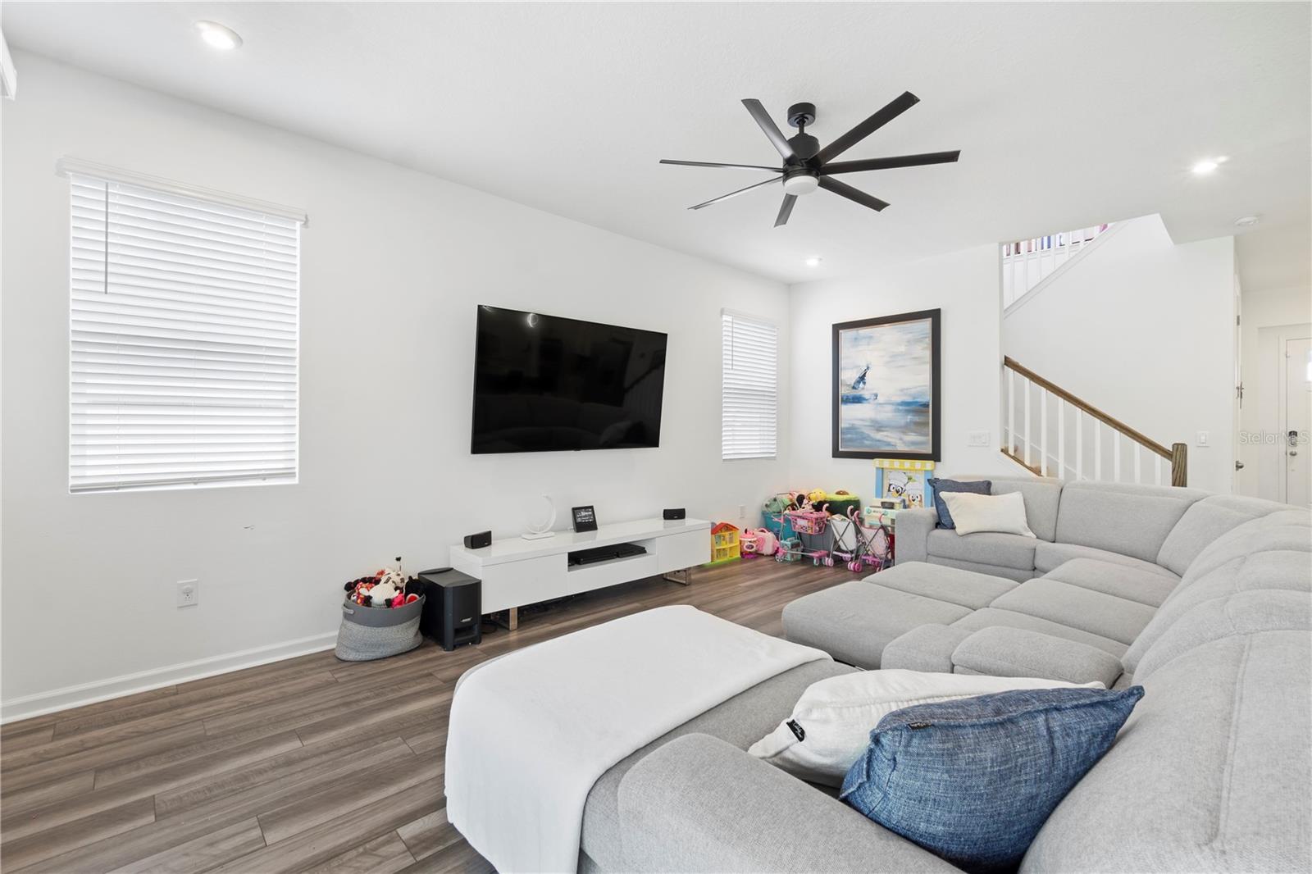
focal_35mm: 15
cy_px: 437
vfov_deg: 77.3
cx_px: 656
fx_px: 547
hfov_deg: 100.4
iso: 100
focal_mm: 10
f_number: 9
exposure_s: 1/1.67
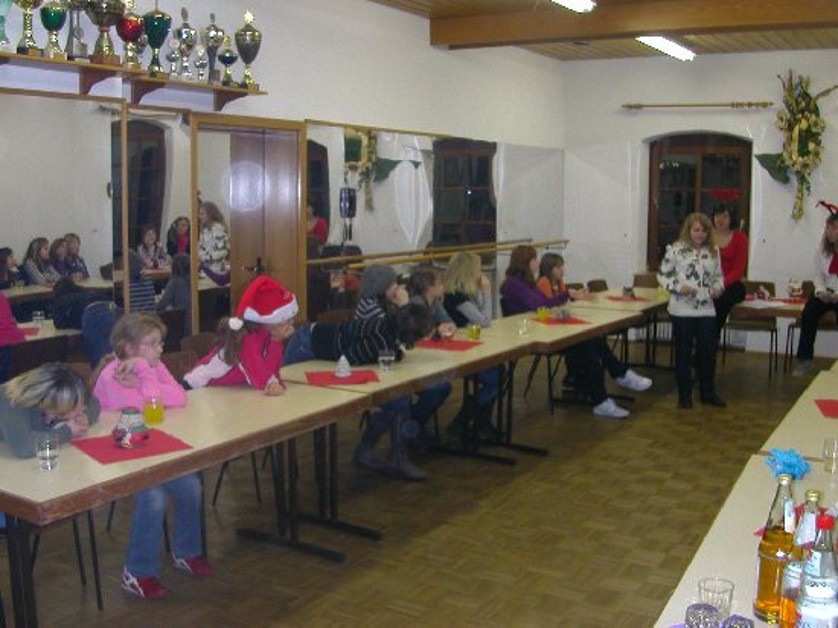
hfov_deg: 50.2
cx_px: 419
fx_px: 895
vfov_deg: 38.6
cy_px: 314
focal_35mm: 37
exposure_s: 1/59.9
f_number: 2.7
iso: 200
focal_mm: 5.6
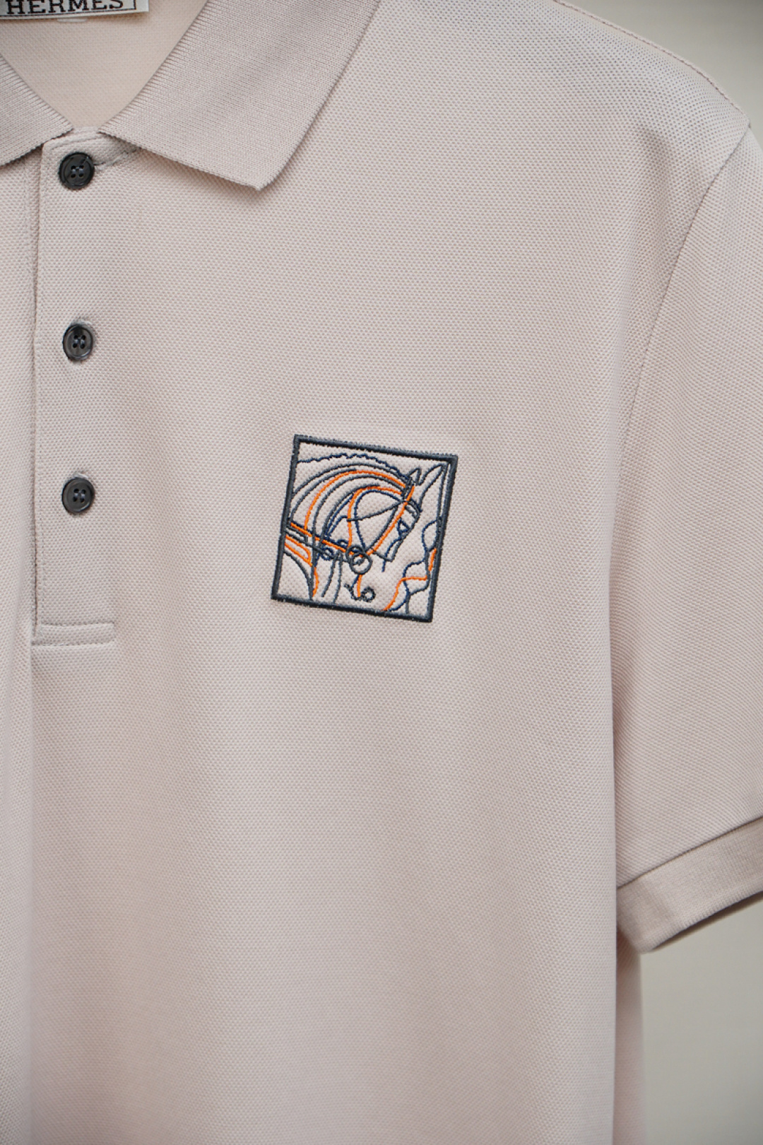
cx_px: 382
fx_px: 3099
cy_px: 572
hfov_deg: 14.0
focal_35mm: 98
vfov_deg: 20.9
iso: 320
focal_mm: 65
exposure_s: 1/250
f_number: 4
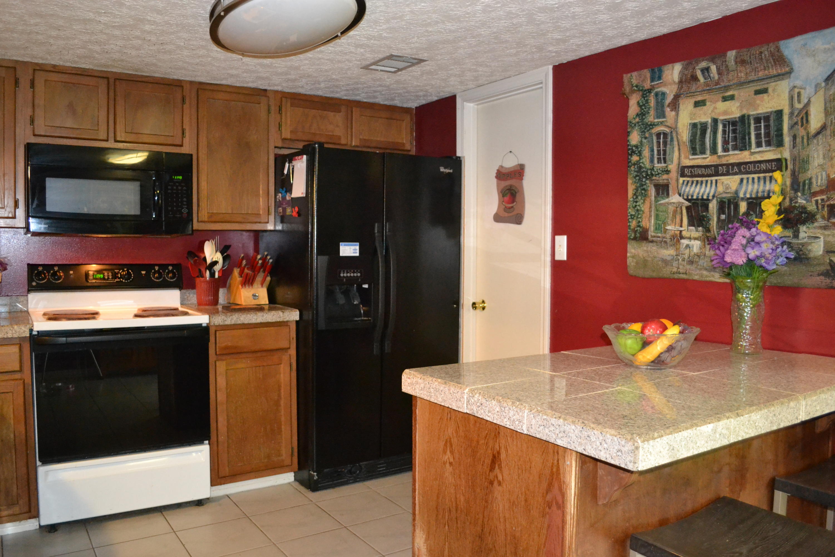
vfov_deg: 47.9
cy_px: 278
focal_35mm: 27
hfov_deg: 67.4
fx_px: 626
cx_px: 418
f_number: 3.5
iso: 3200
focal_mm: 18
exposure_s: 1/60
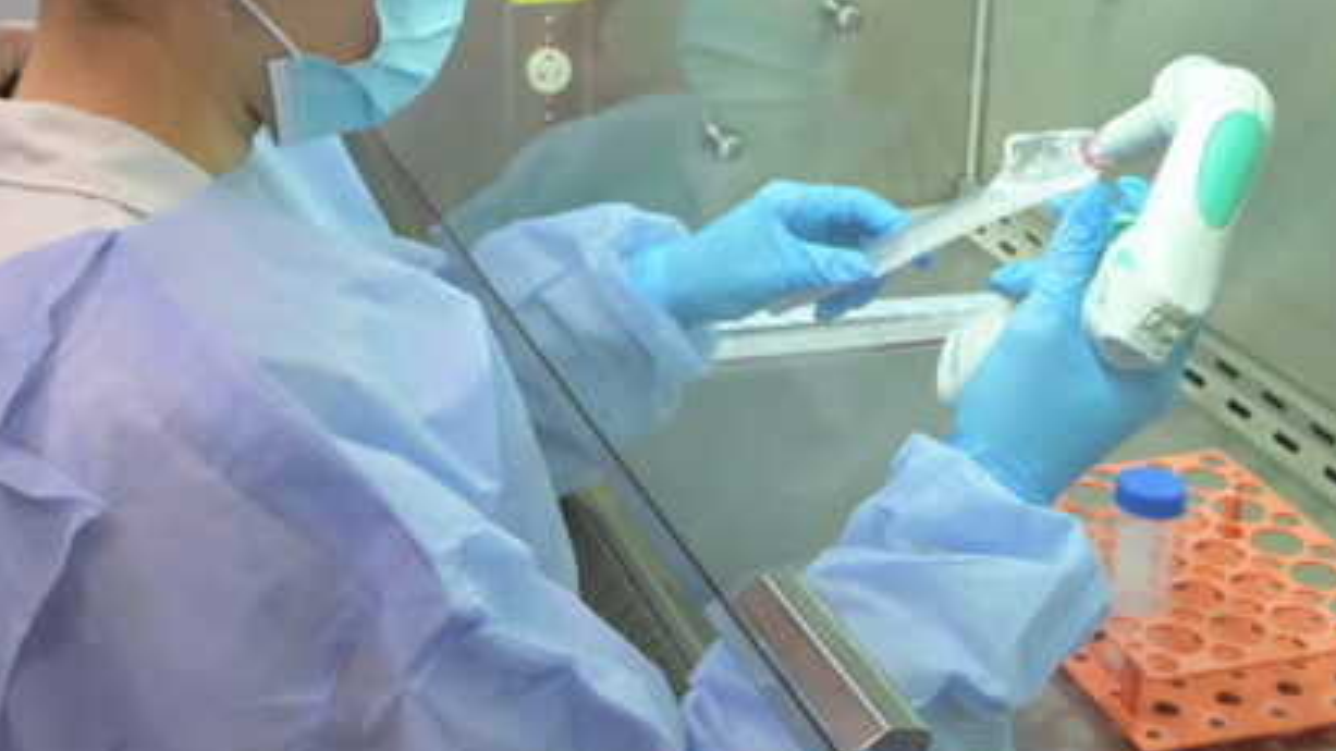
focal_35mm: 57
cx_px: 441
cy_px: 121
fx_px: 2019
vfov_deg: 20.8
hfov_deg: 36.2
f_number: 13
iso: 12800
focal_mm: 29
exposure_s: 1/125
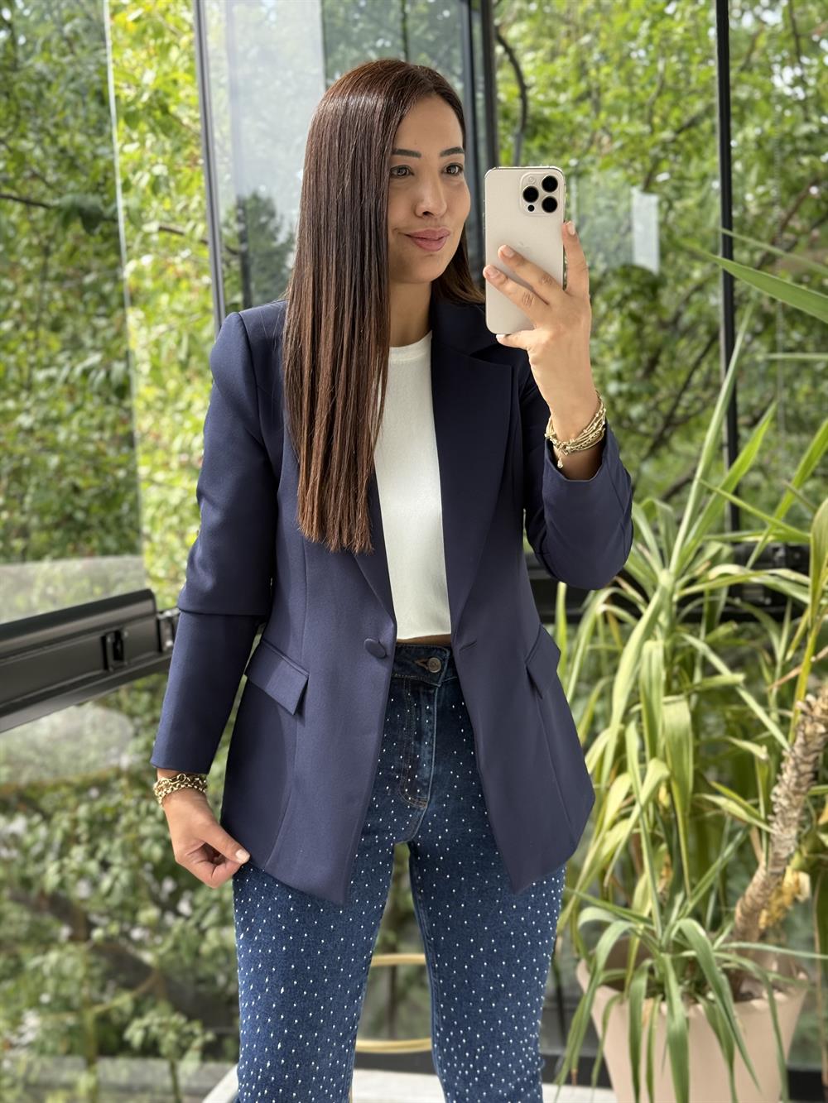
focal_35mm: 48
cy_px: 552
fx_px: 1531
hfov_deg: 30.3
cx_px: 414
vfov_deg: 39.7
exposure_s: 1/316
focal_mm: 6.76
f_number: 1.78
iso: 100
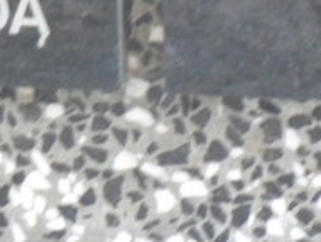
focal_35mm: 581
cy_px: -355
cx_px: 139
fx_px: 5395
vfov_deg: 2.5
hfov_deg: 3.4
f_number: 5
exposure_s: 1/45
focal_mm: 19.6
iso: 200
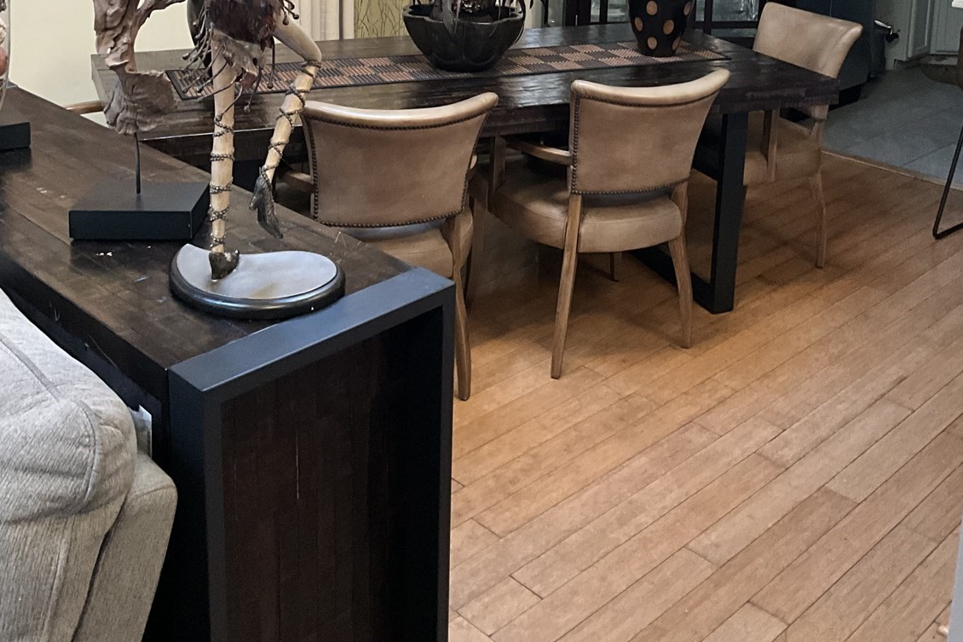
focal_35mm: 41
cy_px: -2
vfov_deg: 30.3
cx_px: 477
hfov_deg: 47.4
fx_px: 1097
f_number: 1.8
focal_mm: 3
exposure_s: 1/44
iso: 320
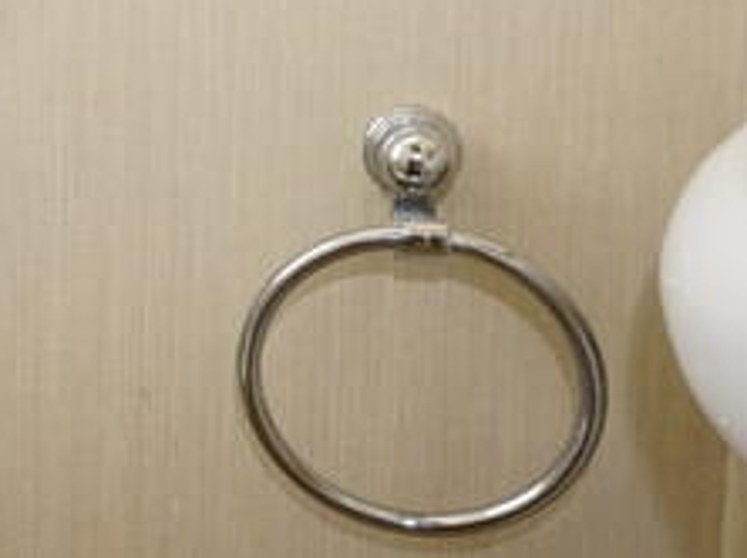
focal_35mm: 71
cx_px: -360
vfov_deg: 19.8
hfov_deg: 22.6
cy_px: -52
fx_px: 1530
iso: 1250
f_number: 16
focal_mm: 16
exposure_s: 1/60
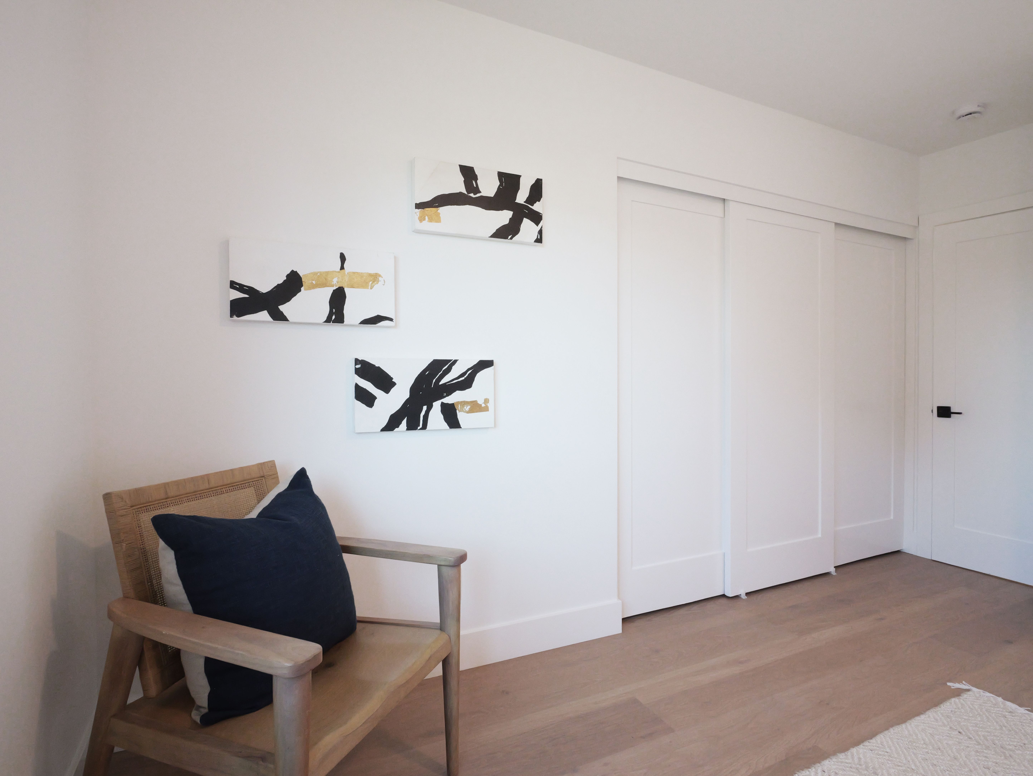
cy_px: 388
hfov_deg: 87.7
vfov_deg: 71.6
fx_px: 537
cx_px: 516
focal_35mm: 18
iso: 1600
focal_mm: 9
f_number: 8
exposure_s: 1/40
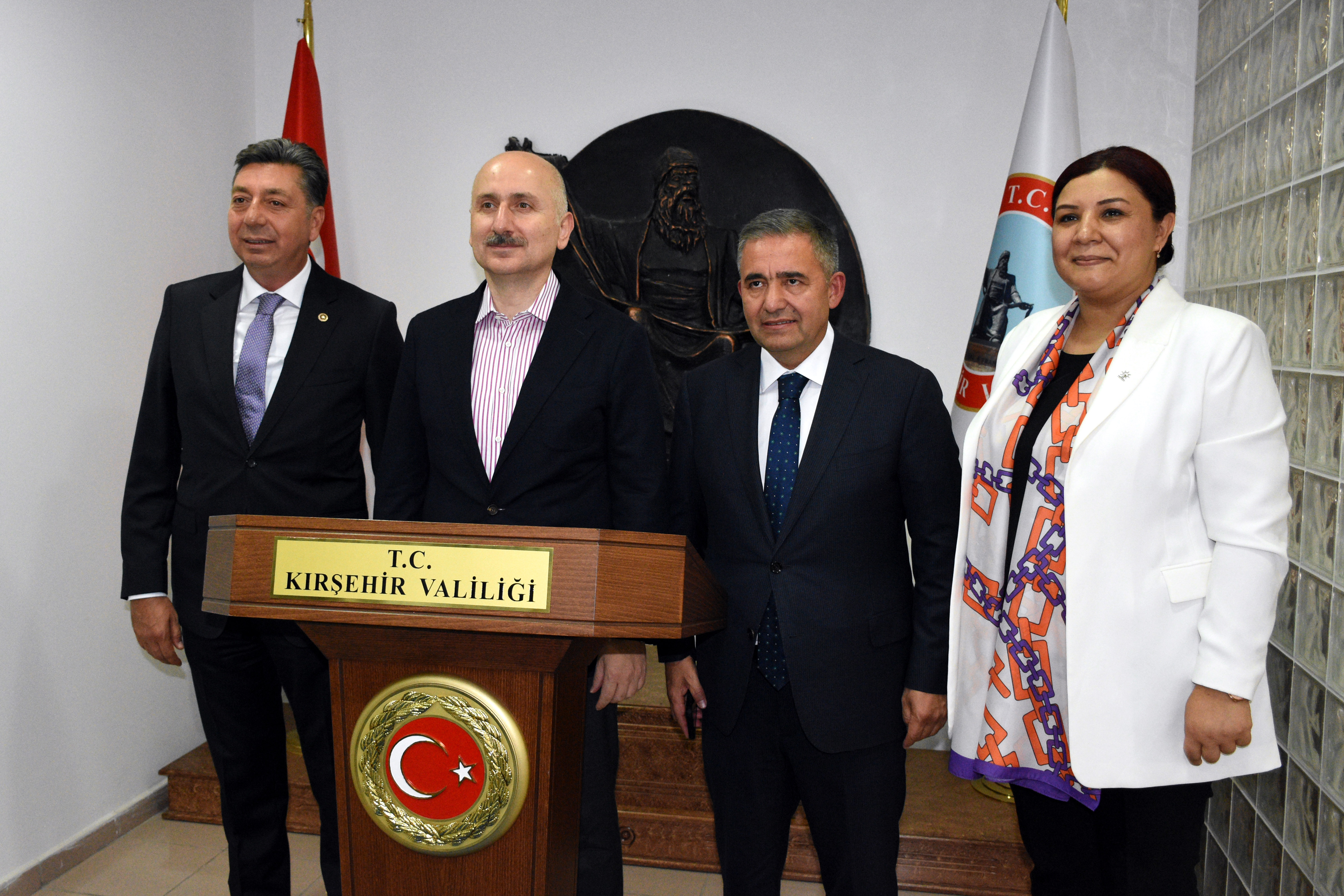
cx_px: 672
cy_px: 448
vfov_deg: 43.6
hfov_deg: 61.9
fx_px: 1120
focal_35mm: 30
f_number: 3.5
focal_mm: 20
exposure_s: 1/160
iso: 2500
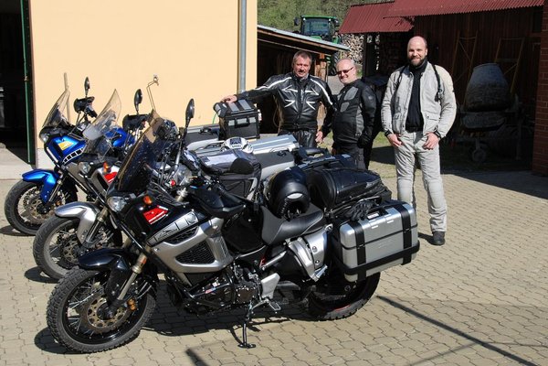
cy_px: 183
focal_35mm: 48
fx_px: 731
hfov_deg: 41.1
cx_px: 274
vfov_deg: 28.1
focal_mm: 32
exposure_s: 1/250
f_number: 8
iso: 100
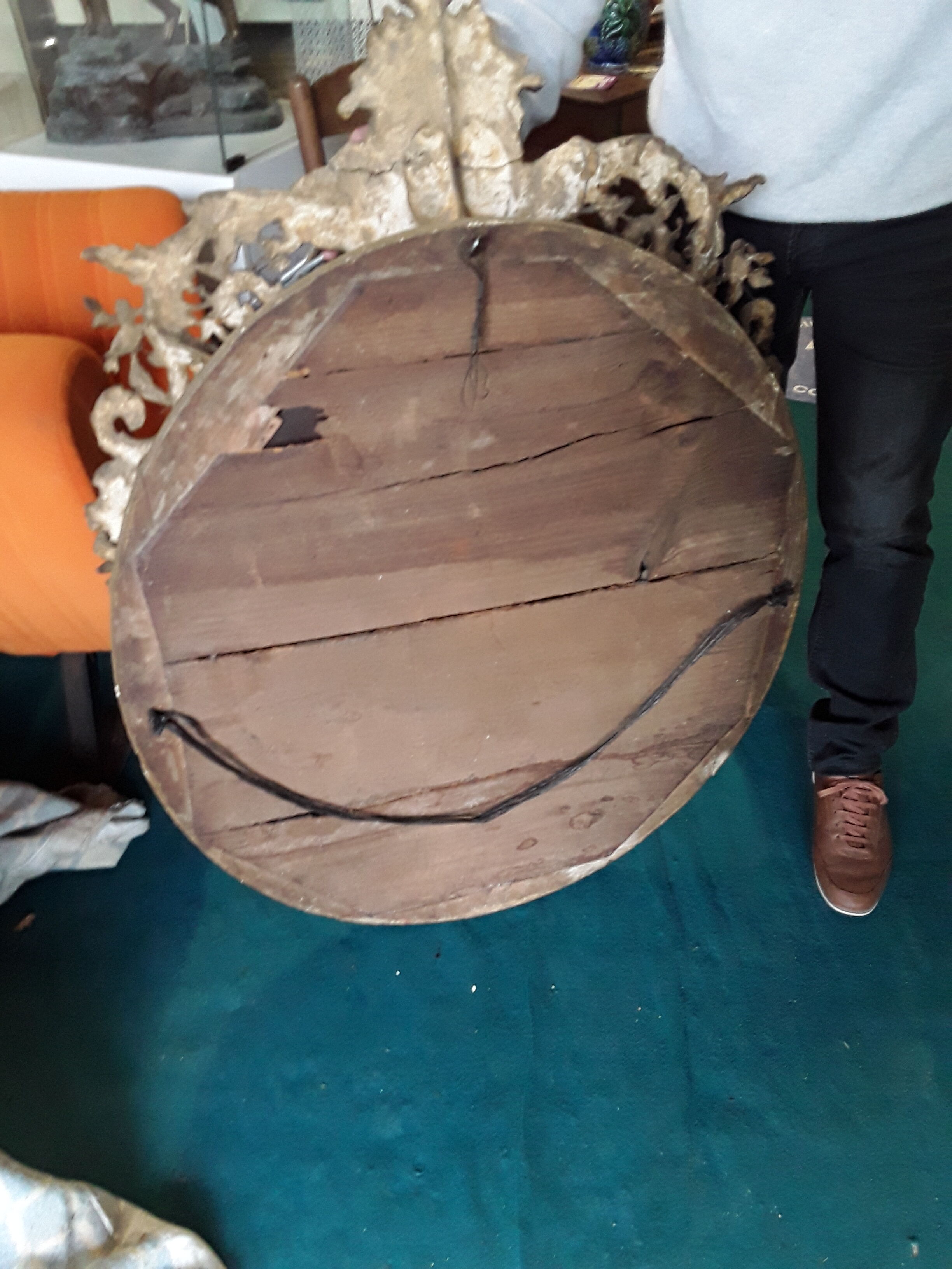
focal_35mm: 27
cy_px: 634
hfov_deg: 51.4
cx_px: 476
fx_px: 990
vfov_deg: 65.3
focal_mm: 2.91
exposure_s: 1/25
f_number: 1.9
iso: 160
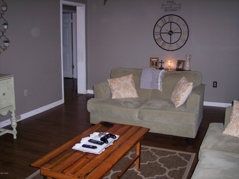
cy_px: 90
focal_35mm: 39
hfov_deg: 47.9
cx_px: 120
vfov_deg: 36.8
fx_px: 269
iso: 140
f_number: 2.8
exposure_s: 1/60
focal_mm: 8
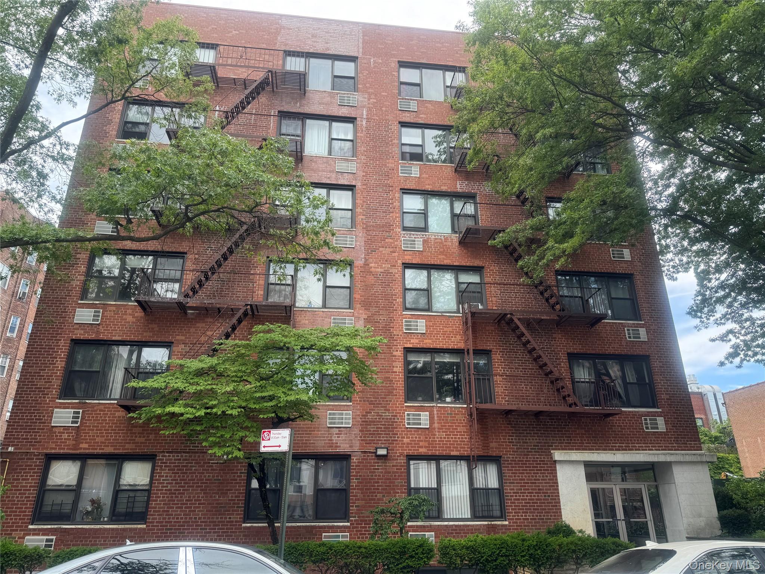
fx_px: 530
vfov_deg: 56.8
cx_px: 382
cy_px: 287
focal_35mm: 24
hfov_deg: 71.6
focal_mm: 6.76
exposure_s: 1/812
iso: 80
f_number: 1.78
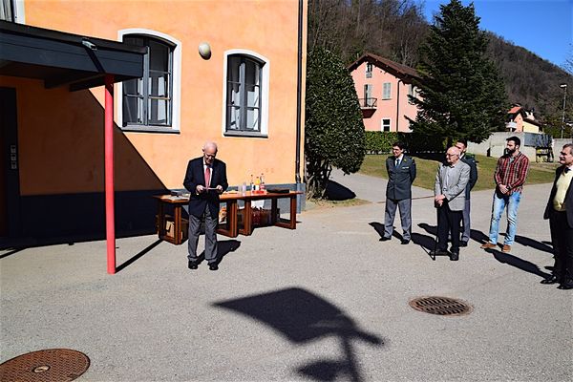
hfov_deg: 67.4
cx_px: 286
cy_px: 191
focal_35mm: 27
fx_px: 430
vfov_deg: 47.9
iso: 280
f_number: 11
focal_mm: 18
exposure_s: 1/500
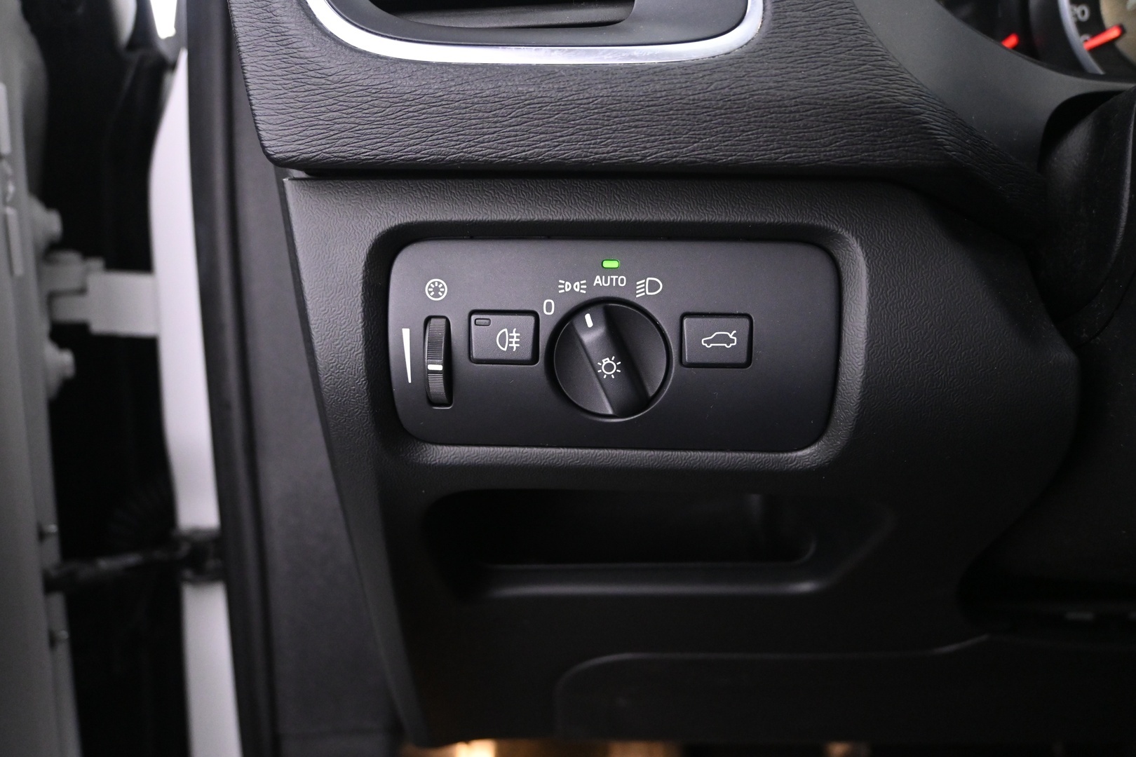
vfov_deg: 41.7
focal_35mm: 32
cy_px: 378
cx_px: 568
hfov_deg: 59.5
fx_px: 994
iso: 3200
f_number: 4
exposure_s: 1/20
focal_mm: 21
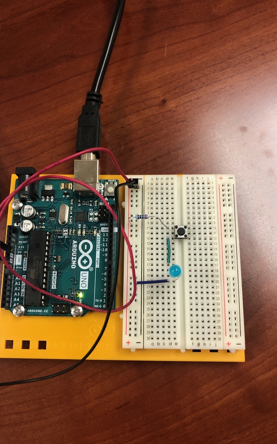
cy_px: 220
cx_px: 133
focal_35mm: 30
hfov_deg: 41.8
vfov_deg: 62.9
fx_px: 362
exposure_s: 1/15
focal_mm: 4
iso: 50
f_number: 1.8
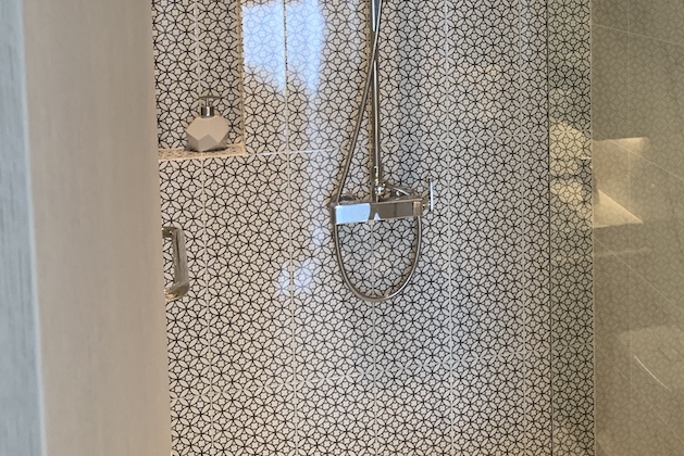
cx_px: 630
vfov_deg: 23.9
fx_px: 1045
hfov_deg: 34.0
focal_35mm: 55
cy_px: 39
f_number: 1.8
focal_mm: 4.25
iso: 100
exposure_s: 1/60
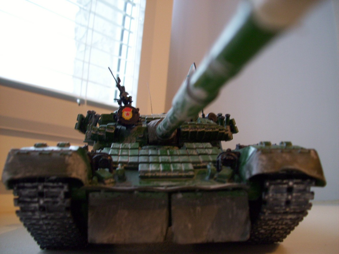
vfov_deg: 41.8
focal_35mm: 34
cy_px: 127
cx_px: 170
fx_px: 333
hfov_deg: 54.0
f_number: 2.9
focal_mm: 5.7
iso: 160
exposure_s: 1/8
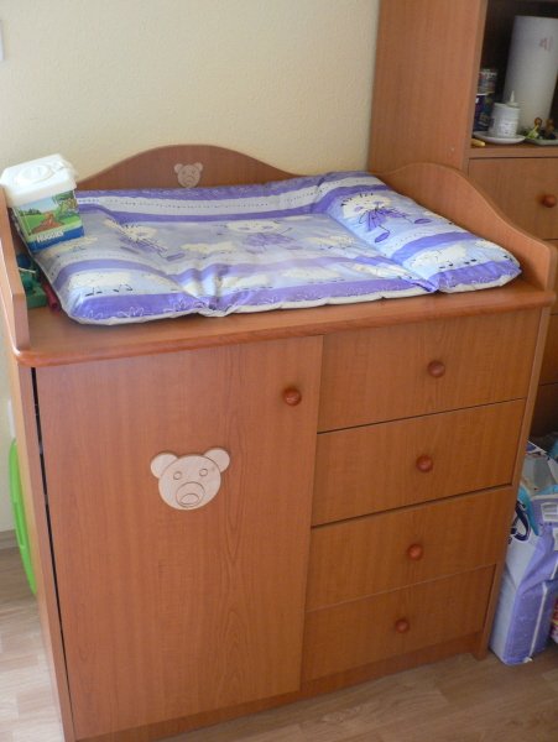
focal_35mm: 36
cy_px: 371
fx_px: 773
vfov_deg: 51.3
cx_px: 279
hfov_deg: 39.7
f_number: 2.8
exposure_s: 1/10
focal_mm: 6
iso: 200
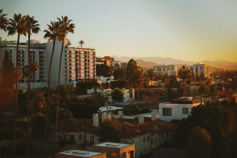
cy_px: 70
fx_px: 369
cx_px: 117
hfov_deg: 35.6
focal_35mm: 56
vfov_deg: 24.2
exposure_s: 1/250
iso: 125
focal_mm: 27
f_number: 2.8
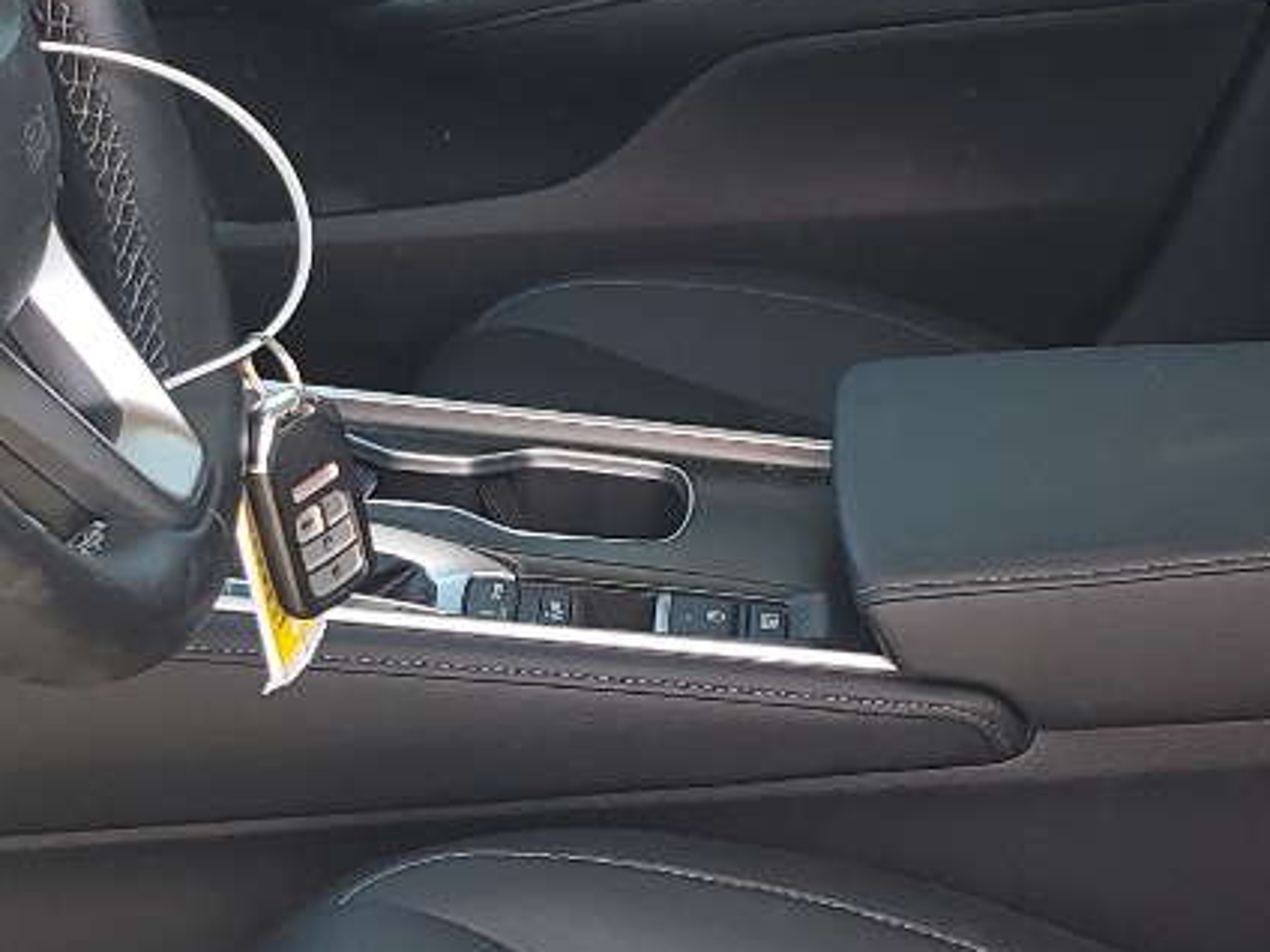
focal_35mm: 98
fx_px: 3595
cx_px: 473
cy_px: 892
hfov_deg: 20.0
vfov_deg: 14.9
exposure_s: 1/161
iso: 50
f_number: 1.5
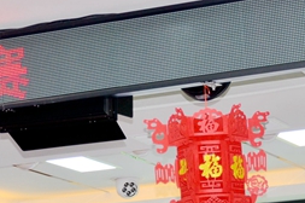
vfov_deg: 7.6
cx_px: 154
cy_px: 205
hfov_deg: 11.4
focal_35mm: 180
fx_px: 1523
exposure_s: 1/160
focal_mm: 38
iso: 200
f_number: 4.2
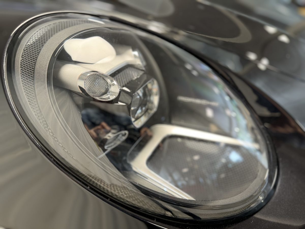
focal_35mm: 24
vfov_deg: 56.8
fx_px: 211
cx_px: 152
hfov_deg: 71.6
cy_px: 114
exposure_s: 1/50
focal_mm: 6.76
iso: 125
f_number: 1.78
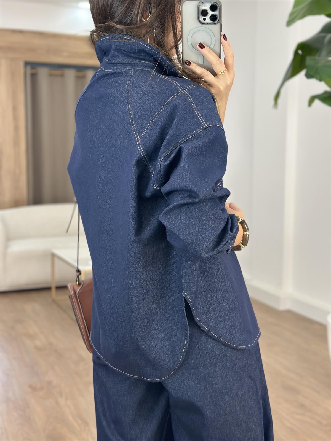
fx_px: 612
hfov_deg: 30.3
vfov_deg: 39.7
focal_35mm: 48
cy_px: 220
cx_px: 166
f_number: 1.78
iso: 80
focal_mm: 6.86
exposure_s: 1/130
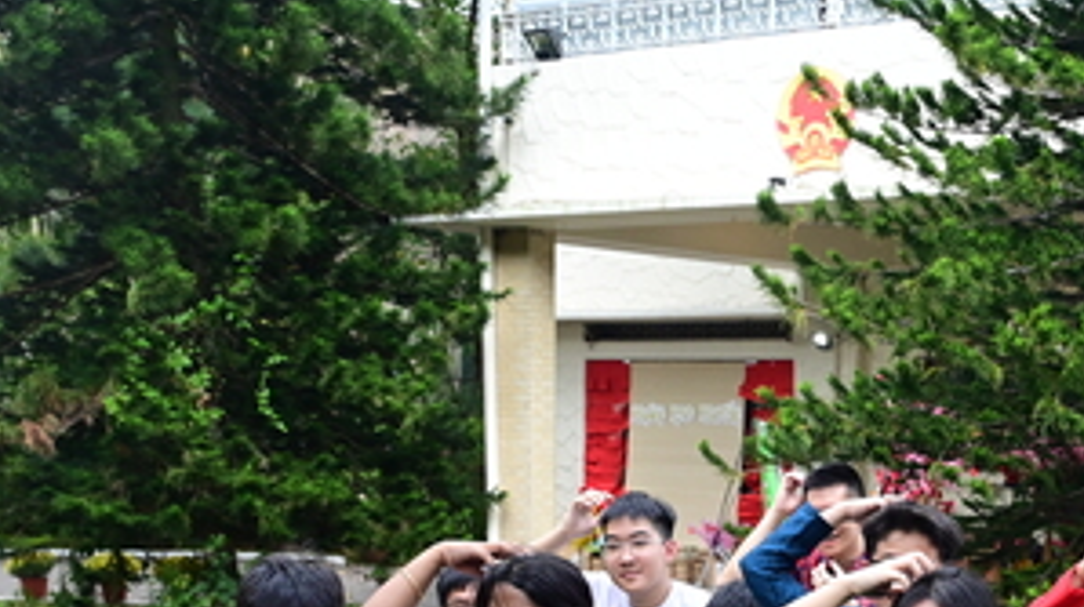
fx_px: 2219
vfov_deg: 15.2
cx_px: 986
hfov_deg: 26.5
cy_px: 682
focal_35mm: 77
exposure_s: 1/640
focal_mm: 30.5
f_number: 7.1
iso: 2000
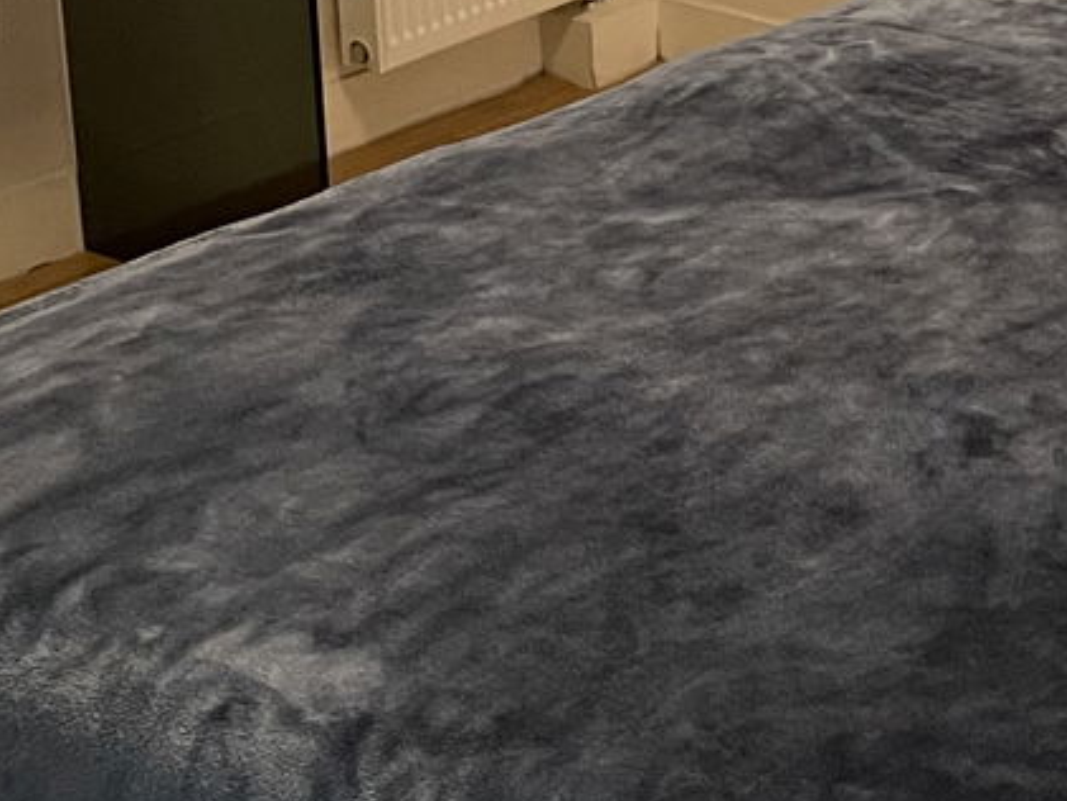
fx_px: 2929
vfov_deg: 15.4
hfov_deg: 19.8
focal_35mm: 95
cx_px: 1151
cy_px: 124
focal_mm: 5.1
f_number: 1.6
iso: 400
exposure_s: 1/50
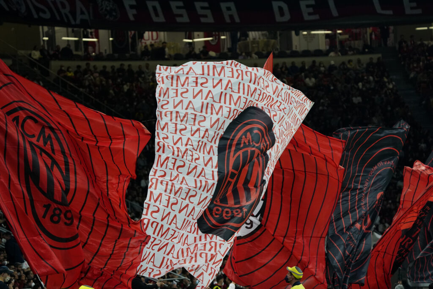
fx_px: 2815
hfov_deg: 8.8
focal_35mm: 234
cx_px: 216
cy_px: 144
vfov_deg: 5.9
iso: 3200
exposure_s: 1/800
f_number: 5.6
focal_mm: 234
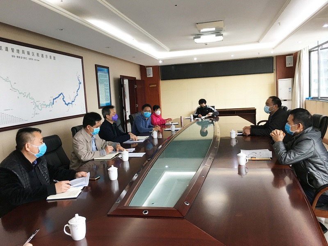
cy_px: 123
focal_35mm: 29
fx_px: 275
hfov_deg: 61.7
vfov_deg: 48.2
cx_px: 164
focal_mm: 4.15
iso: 50
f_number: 2.2
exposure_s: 1/33
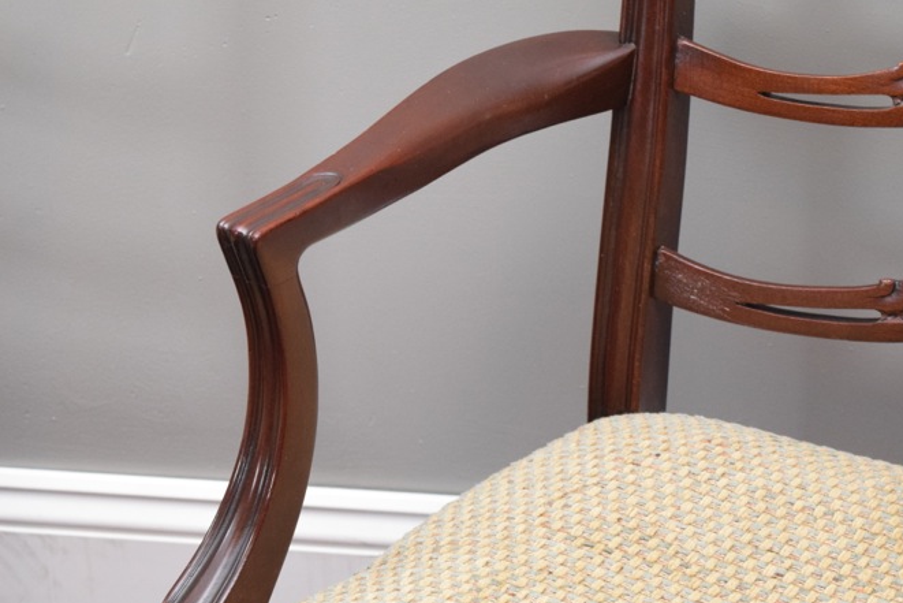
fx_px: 3130
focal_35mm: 125
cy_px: 314
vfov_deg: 11.0
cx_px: 279
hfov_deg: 16.4
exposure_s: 1/60
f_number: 5.6
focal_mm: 55
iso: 2200
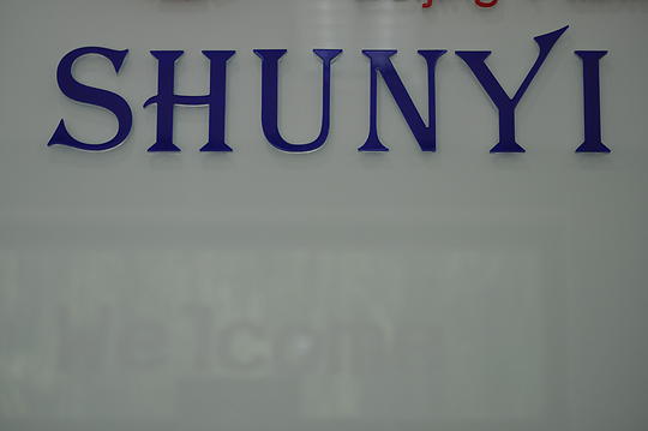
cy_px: 216
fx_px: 1672
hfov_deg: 21.9
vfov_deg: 14.7
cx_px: 324
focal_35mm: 93
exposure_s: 1/250
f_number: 4.2
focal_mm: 62
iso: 640
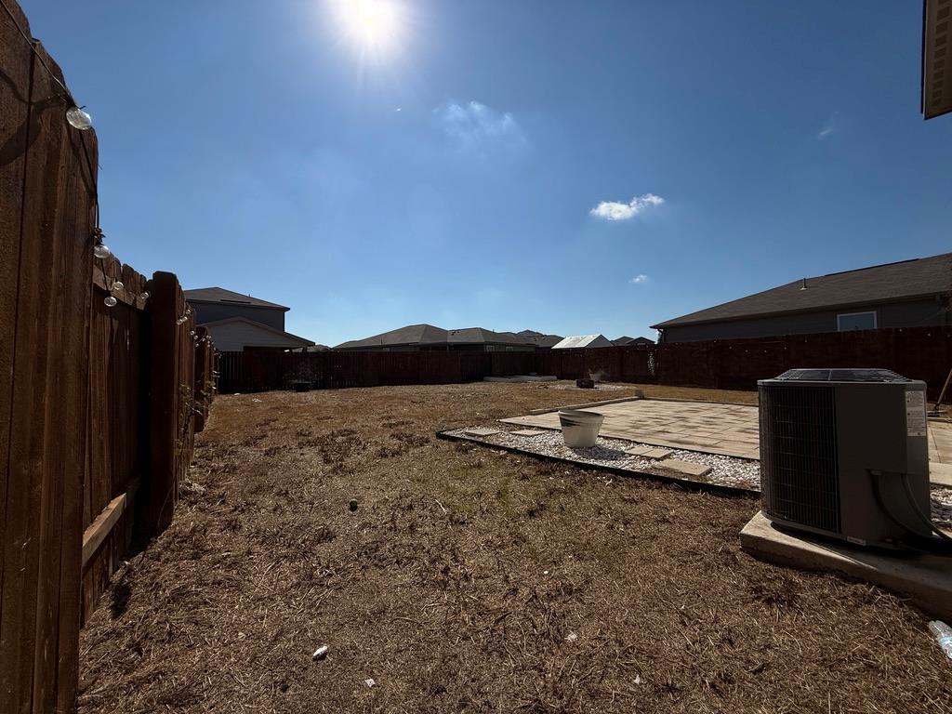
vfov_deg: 85.7
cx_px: 476
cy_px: 357
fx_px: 385
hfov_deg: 102.1
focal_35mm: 14
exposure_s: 1/7634
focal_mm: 2.22
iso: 40
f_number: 2.2
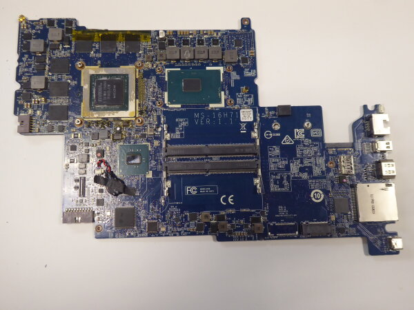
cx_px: 207
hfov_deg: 61.7
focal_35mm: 29
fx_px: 347
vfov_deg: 48.2
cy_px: 155
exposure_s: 1/60
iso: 400
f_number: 3.5
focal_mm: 5
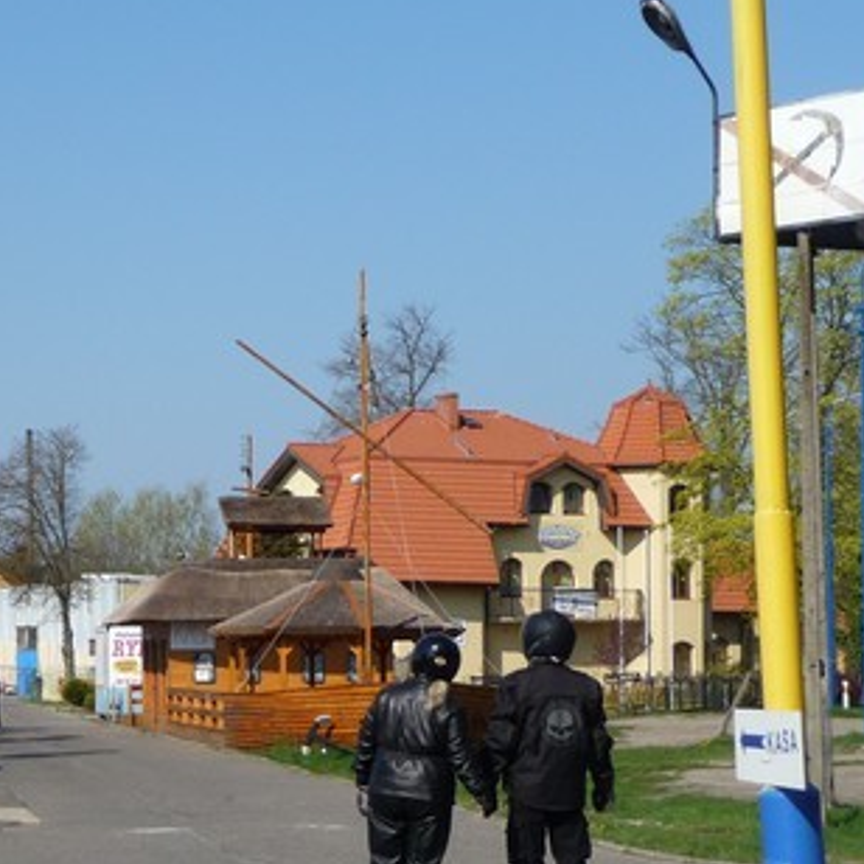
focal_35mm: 101
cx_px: 81
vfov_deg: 17.2
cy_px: 513
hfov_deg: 17.0
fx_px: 2852
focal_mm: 9.3
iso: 100
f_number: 4.3
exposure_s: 1/800
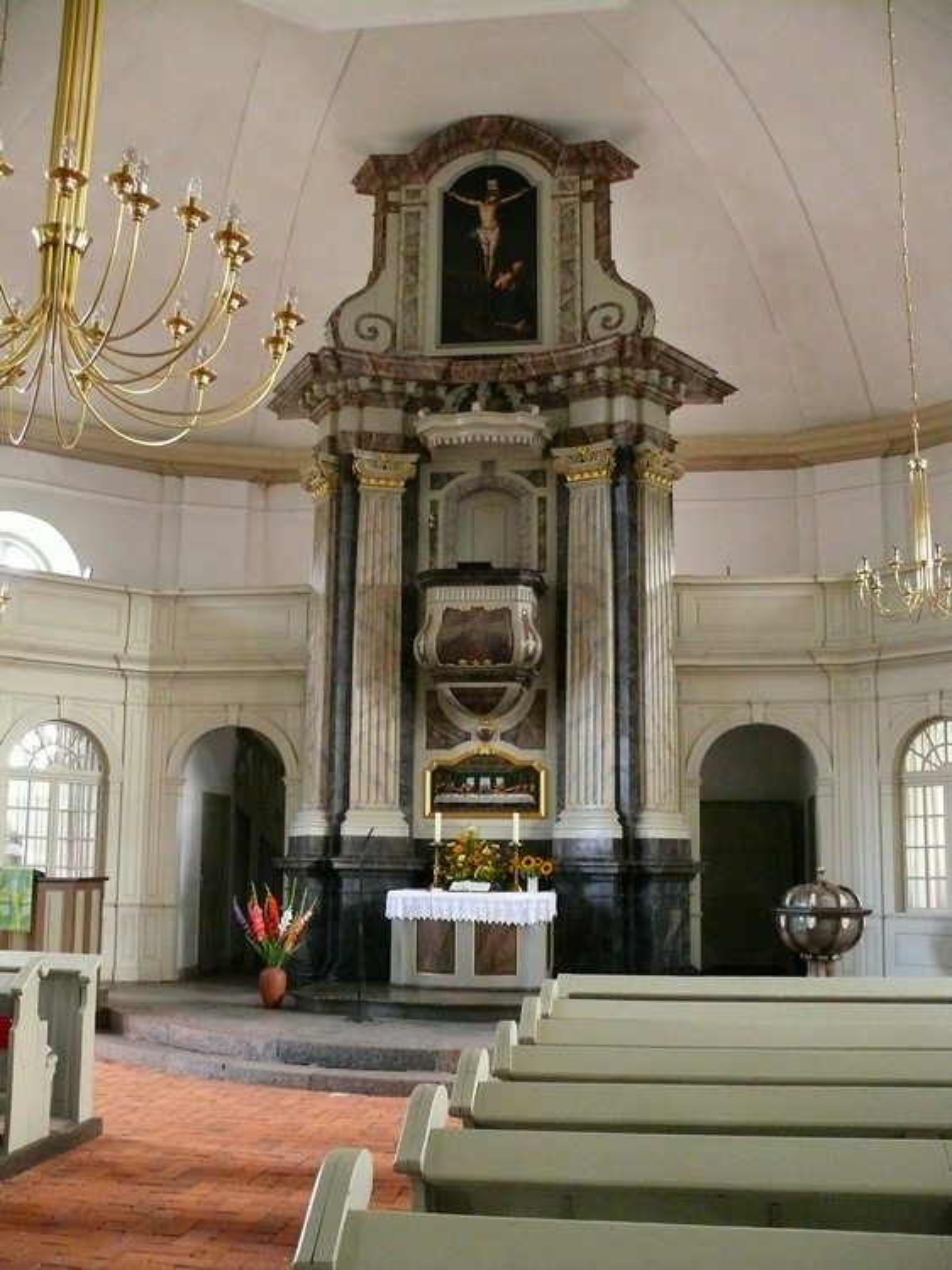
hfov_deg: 40.7
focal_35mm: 35
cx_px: 476
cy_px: 635
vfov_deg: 52.6
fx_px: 1284
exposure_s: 1/25
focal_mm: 7.4
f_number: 2.8
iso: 800
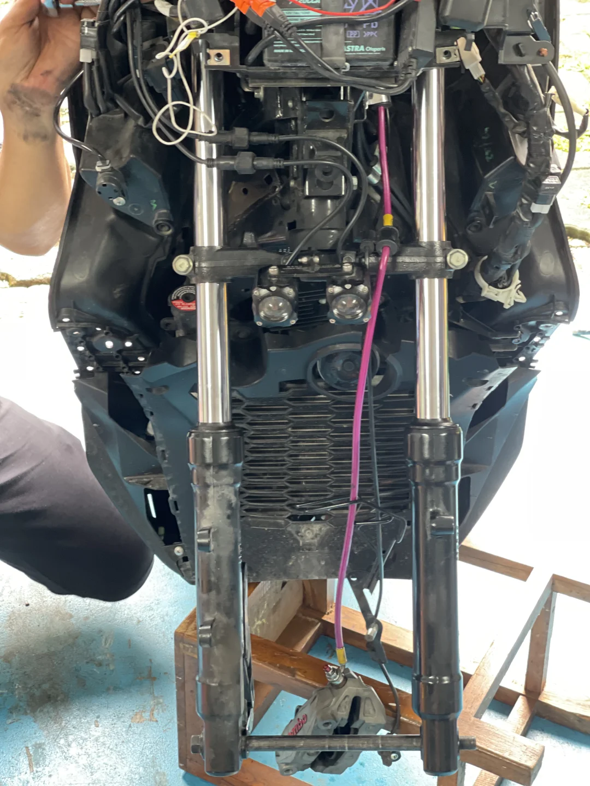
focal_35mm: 64
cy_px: 393
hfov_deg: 22.9
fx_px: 1454
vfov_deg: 30.3
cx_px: 295
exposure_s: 1/26
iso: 400
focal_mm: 7.5
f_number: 2.2
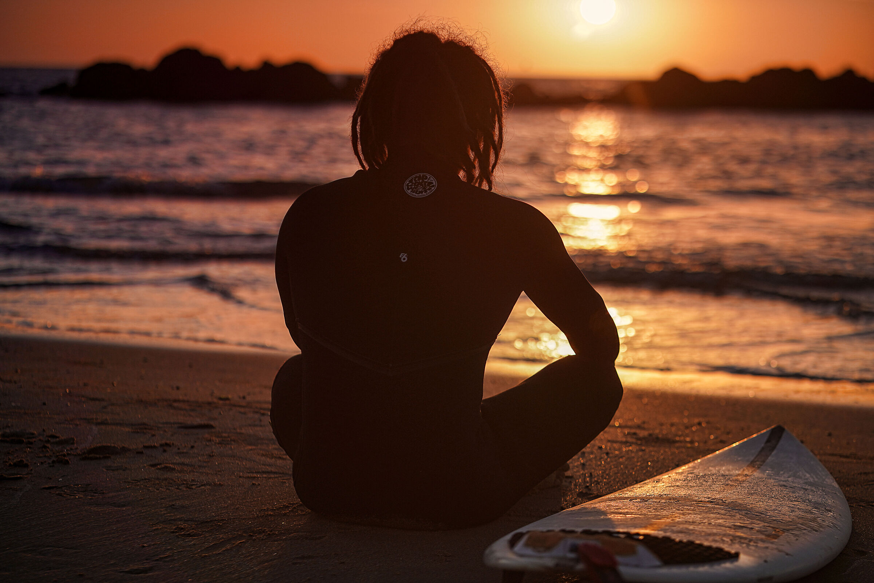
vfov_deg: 16.1
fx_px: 2063
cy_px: 292
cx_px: 437
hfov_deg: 23.9
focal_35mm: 85
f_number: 3.2
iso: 160
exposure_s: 1/250
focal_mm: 85
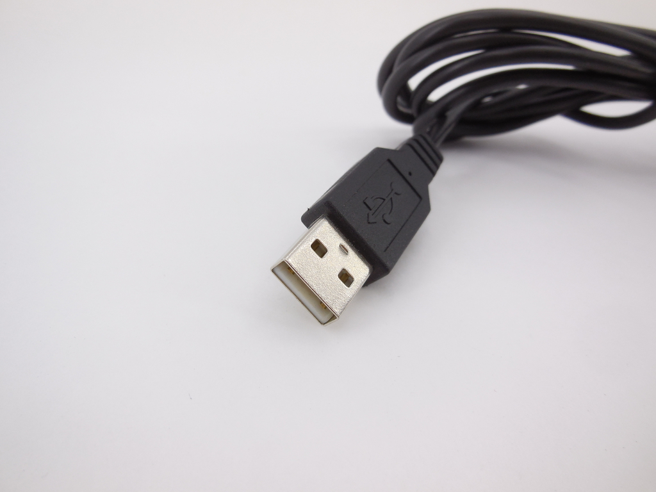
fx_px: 474
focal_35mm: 25
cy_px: 246
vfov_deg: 54.9
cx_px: 328
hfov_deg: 69.4
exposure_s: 1/60
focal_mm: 4.5
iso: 125
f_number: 3.1
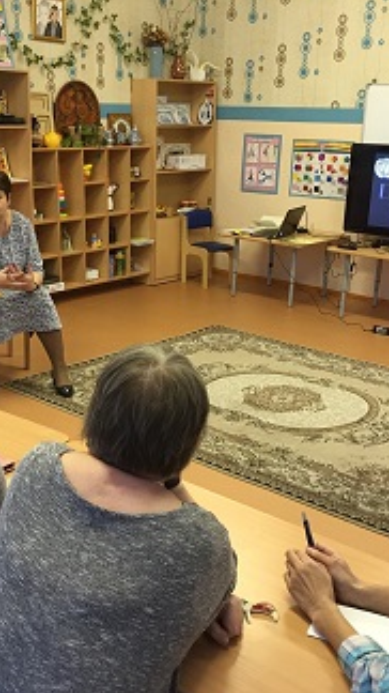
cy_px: 352
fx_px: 789
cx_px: 153
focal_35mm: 43
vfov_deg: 47.4
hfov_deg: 27.6
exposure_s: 1/33
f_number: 2.2
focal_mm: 4.15
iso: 125
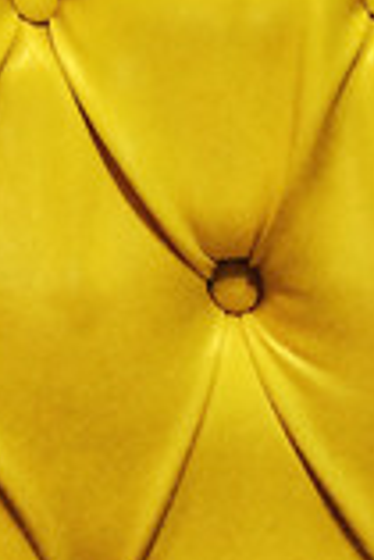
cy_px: -776
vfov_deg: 10.7
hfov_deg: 8.0
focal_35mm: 164
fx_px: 2550
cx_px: -367
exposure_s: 1/33
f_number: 2.2
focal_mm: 4.15
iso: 125
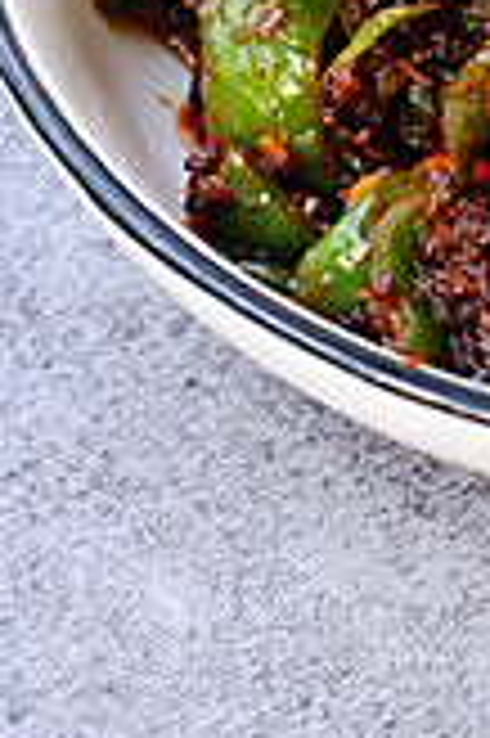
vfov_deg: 7.6
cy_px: -342
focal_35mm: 266
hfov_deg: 5.1
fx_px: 5442
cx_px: 757
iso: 400
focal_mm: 50
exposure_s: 1/2.5
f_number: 6.3
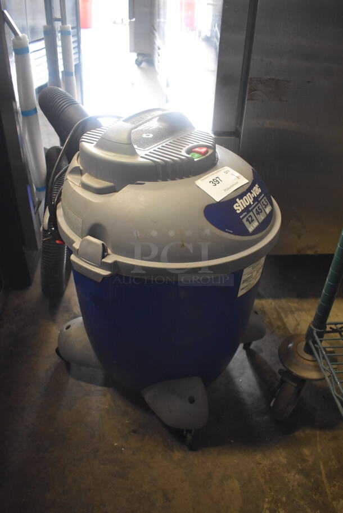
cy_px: 256
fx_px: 385
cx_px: 172
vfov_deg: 67.3
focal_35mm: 27
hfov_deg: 48.0
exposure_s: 1/60
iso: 2500
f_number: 4
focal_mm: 18
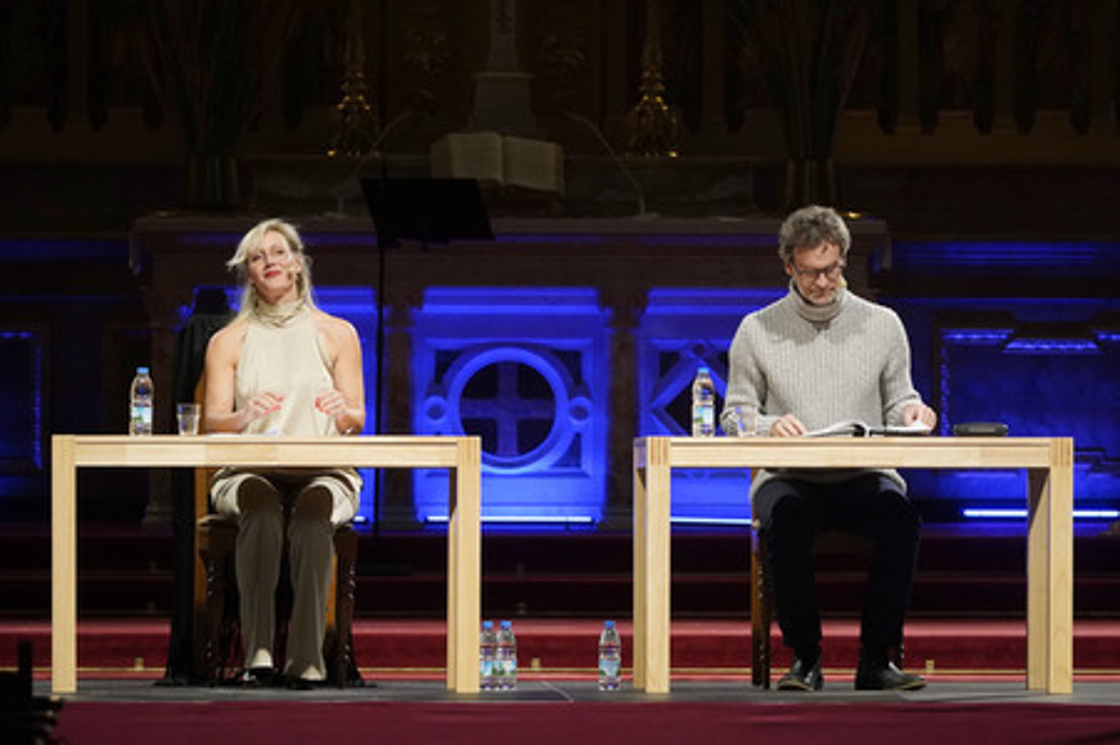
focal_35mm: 280
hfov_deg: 7.4
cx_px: 560
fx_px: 8704
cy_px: 372
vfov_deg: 4.9
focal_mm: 280
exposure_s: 1/200
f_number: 5.6
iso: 6400
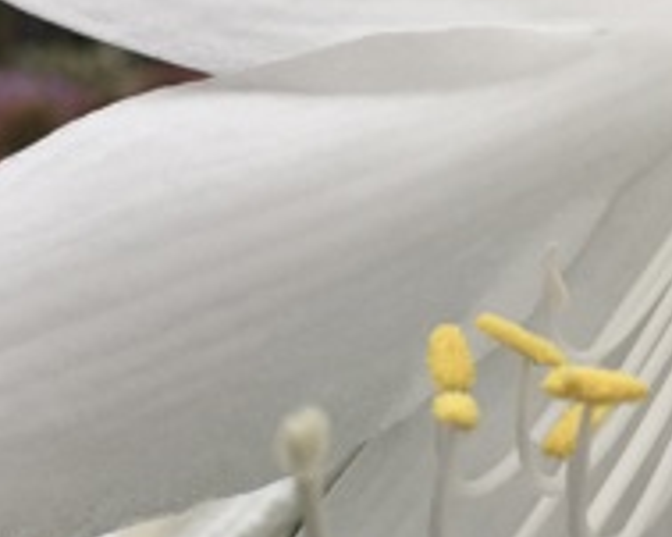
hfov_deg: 18.6
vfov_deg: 15.1
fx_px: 2028
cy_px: 295
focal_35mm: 102
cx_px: 548
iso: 25
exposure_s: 1/110
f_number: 2.2
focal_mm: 4.15
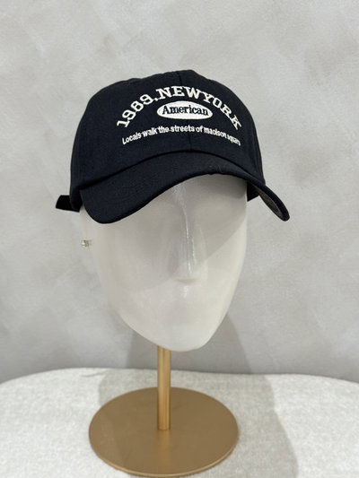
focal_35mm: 48
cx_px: 180
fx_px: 663
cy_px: 239
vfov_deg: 39.6
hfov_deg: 30.3
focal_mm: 6.76
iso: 125
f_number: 1.78
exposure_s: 1/50
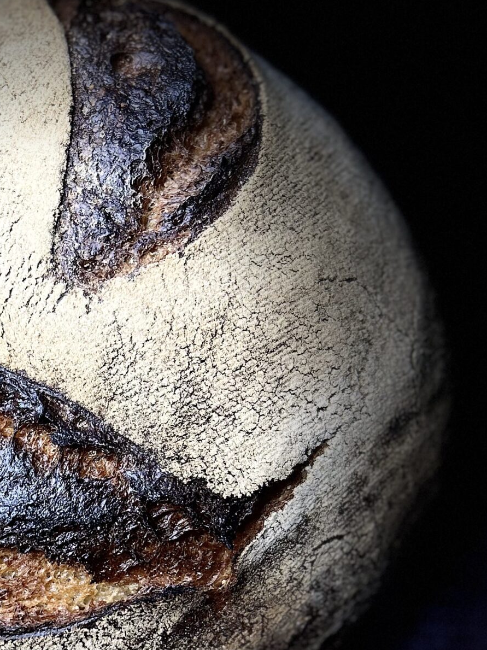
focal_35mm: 56
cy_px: 460
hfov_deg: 25.2
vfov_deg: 33.9
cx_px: 36
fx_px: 1051
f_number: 1.5
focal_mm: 5.7
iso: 100
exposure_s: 1/50
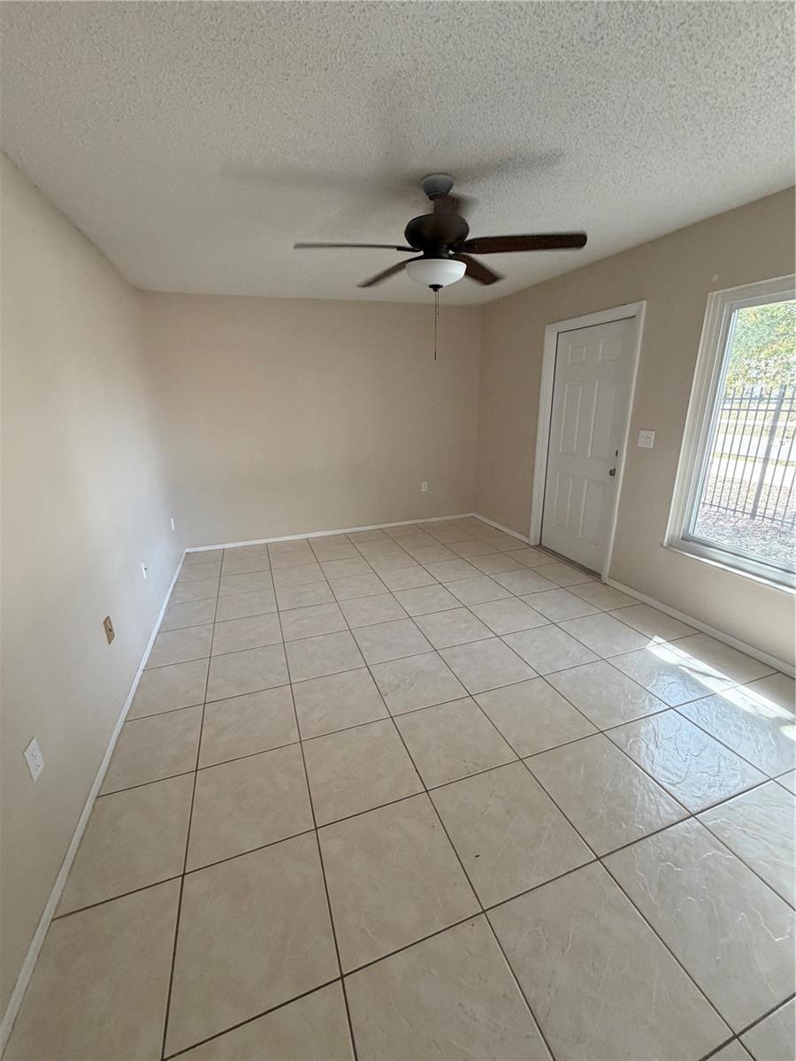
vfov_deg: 102.1
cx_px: 398
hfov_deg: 85.7
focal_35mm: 14
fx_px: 429
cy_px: 530
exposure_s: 1/60
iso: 200
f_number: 2.2
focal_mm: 2.22
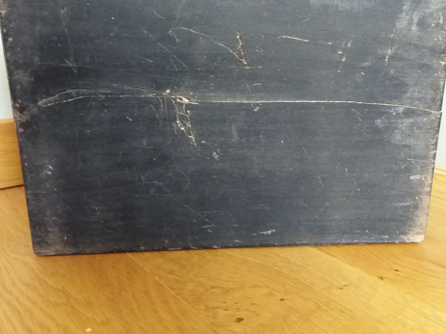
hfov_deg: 46.8
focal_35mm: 40
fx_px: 515
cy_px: 105
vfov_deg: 35.5
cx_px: 223
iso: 320
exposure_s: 1/17
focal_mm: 3.7
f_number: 1.9
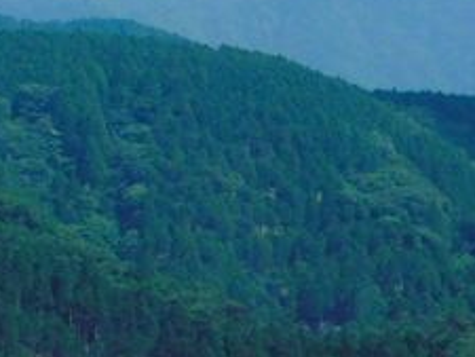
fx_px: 7235
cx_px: 222
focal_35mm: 527
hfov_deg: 3.8
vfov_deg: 2.8
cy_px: 129
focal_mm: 26.3
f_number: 10.2
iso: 125
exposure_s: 1/400
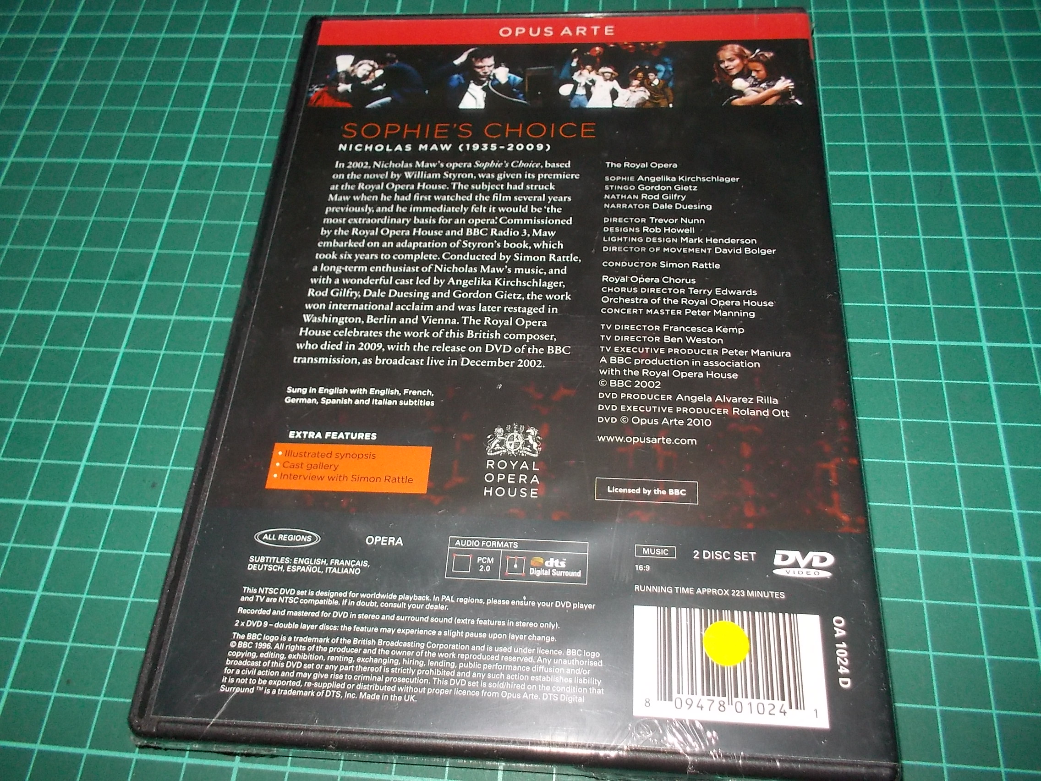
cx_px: 520
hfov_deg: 61.7
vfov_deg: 48.2
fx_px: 872
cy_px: 390
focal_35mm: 29
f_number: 3.3
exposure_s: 1/30
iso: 200
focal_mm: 4.1
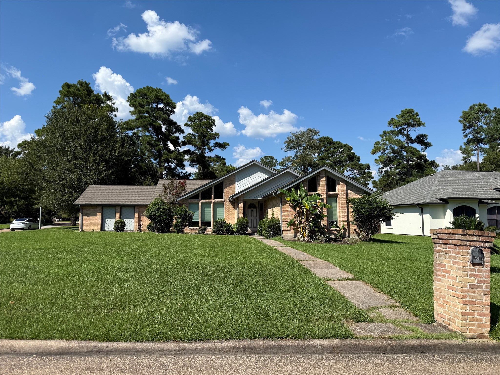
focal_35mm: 24
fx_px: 347
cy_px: 188
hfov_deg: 71.6
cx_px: 250
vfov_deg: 56.8
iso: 80
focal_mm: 6.76
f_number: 1.78
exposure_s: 1/4975
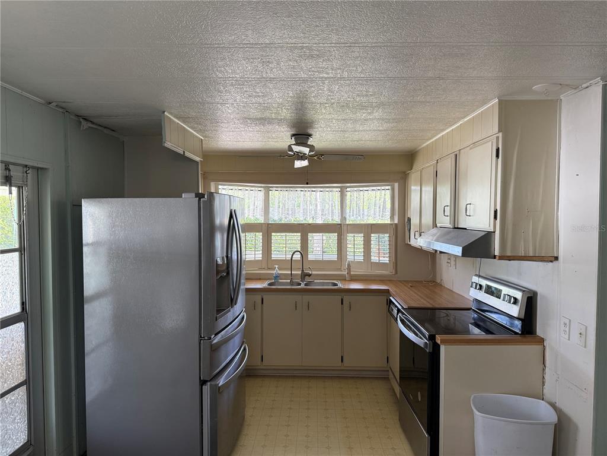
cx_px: 304
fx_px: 421
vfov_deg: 56.8
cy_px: 228
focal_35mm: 24
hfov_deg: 71.6
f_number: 1.78
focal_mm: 6.76
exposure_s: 1/120
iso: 160
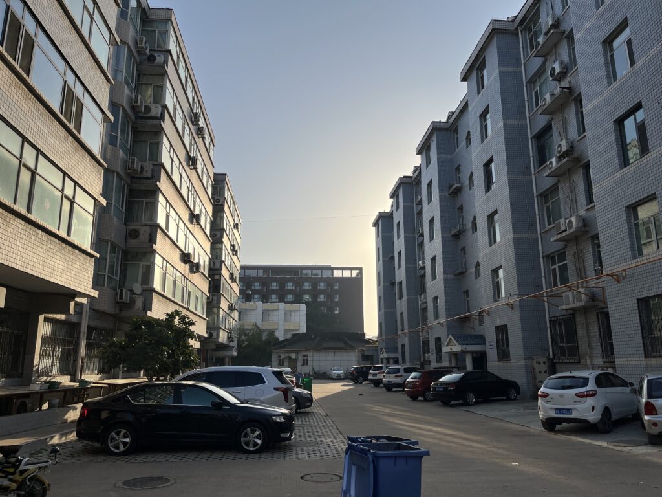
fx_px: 497
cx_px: 331
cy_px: 248
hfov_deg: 67.3
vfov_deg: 53.1
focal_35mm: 26
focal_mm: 5.1
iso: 50
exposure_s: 1/6173
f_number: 1.6
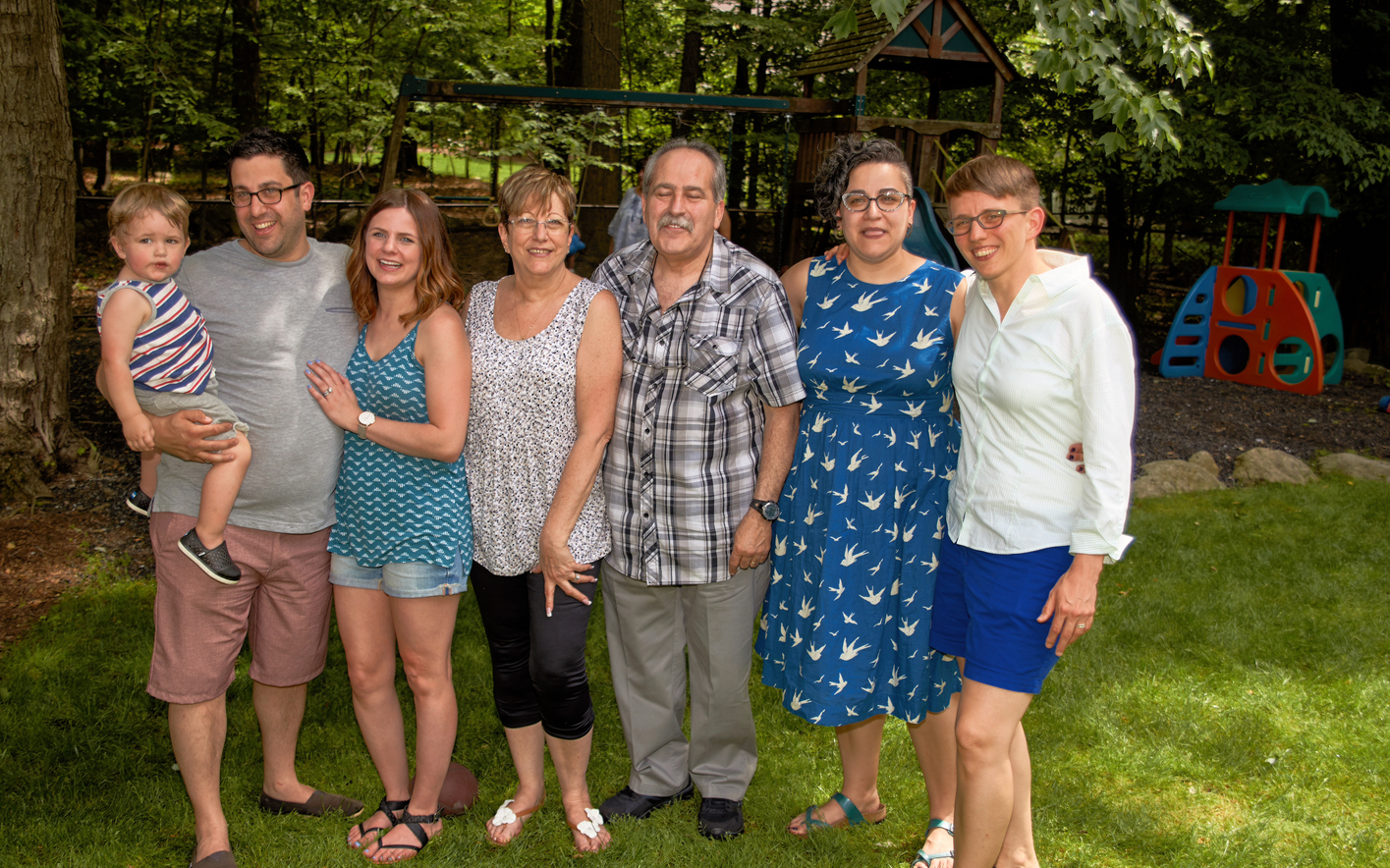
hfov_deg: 55.3
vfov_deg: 36.3
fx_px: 1326
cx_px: 644
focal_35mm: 35
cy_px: 460
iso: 100
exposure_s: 1/250
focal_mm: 30
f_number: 3.2
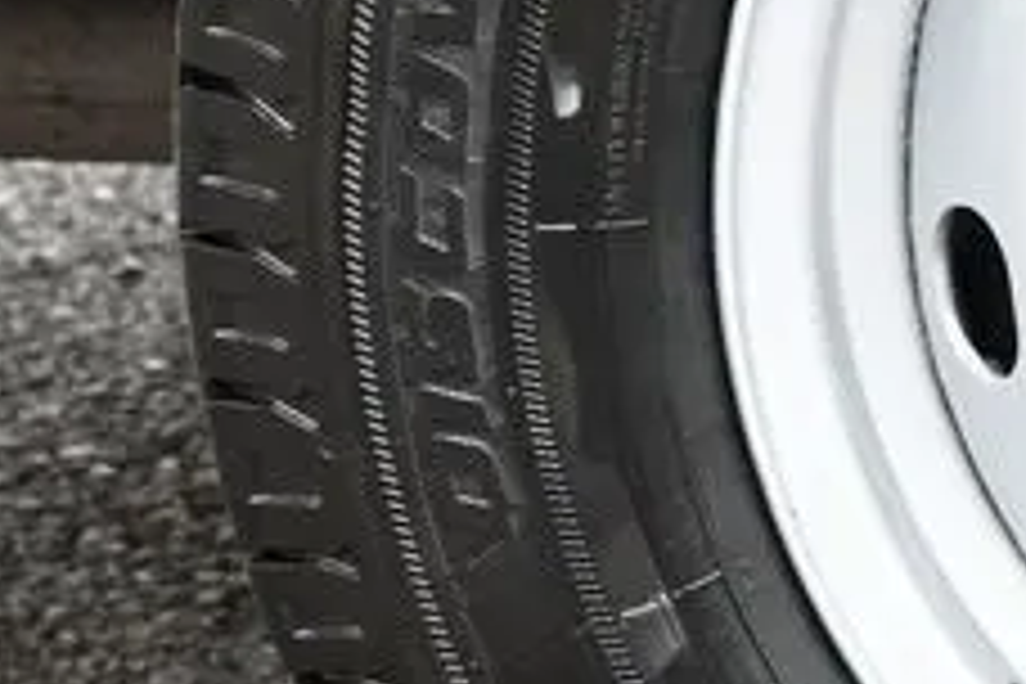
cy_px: 133
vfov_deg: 8.1
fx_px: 4795
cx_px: 1584
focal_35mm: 168
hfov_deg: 11.6
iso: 1250
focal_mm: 25
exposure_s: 1/125
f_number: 4.2
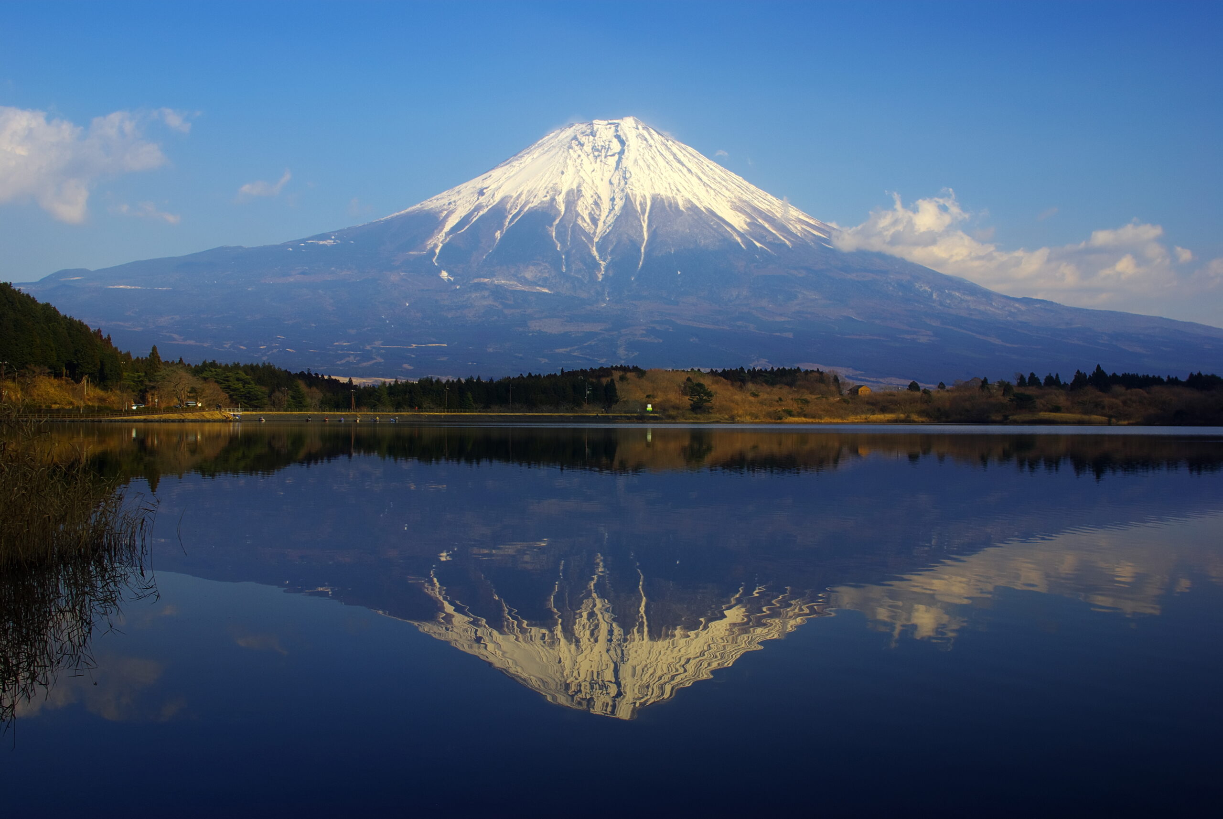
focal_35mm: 42
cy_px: 410
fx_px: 1429
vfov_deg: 32.0
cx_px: 612
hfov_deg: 46.3
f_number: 8
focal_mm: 28
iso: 100
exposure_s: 1/90
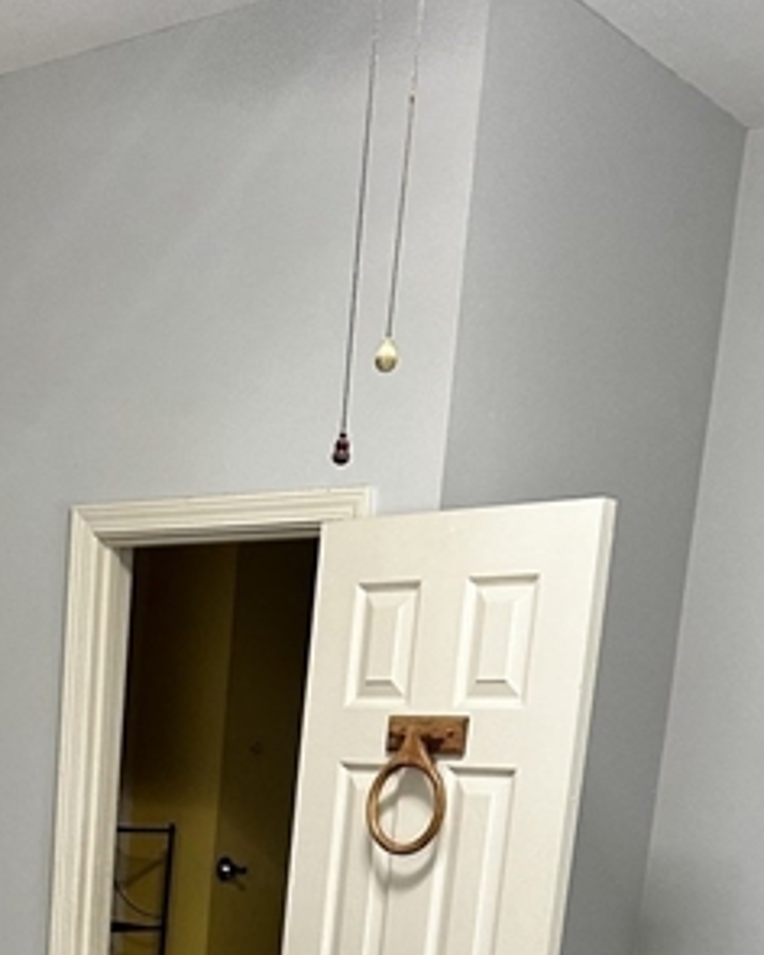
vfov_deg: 27.3
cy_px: 1149
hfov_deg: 24.5
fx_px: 1724
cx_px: 120
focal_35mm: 61
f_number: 1.78
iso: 250
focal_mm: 6.86
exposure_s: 1/60
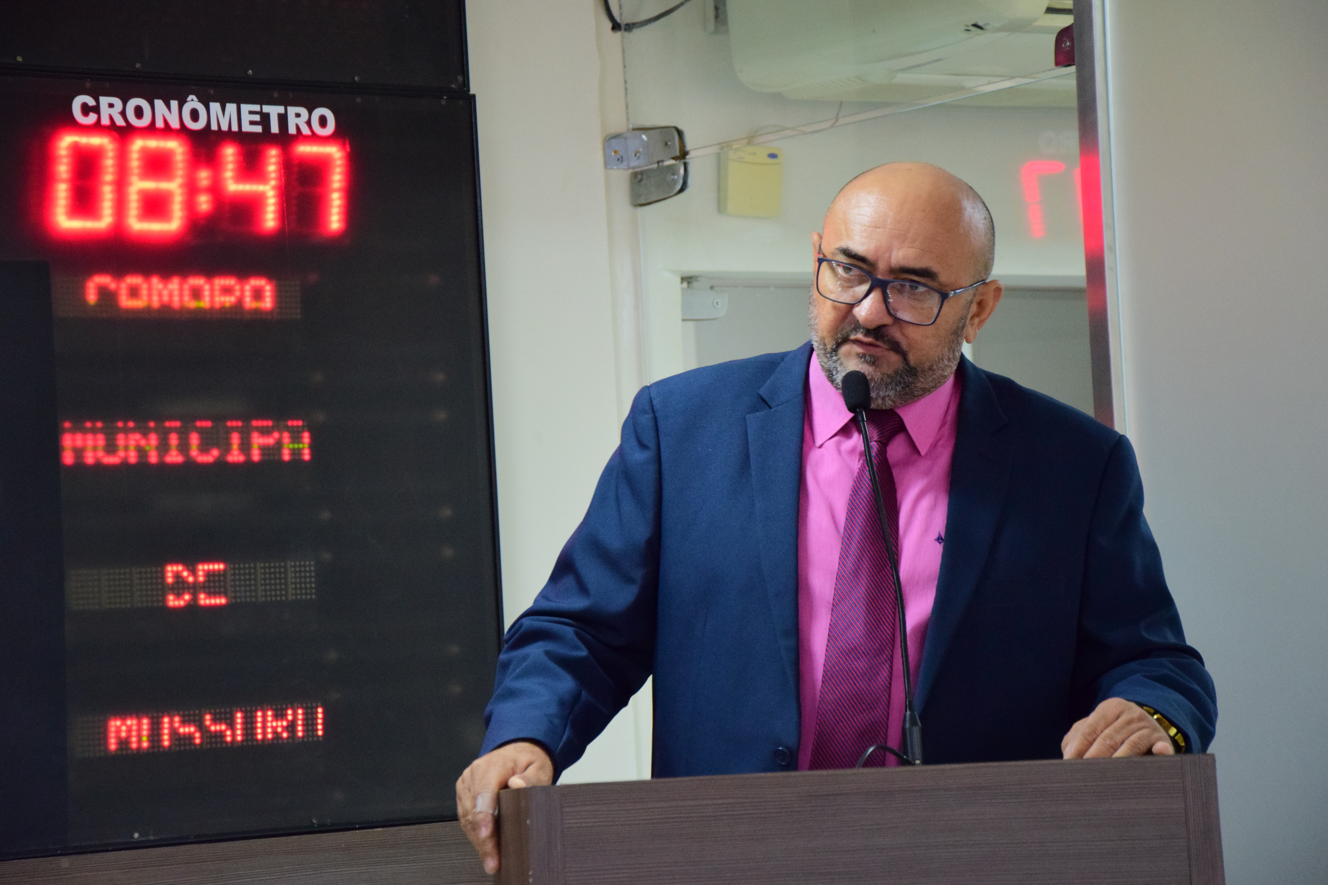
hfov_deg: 17.1
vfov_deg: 11.4
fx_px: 4426
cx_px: 664
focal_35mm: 120
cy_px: 442
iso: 2000
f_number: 5.3
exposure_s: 1/80
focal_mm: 80
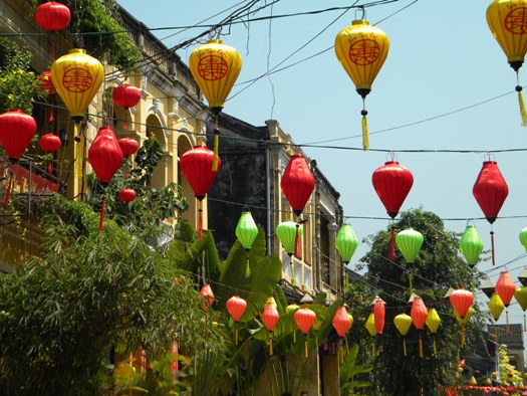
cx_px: 264
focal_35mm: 83
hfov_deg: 23.6
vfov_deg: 17.8
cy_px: 198
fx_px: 1264
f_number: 4.5
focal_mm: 15.1
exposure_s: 1/634
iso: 80
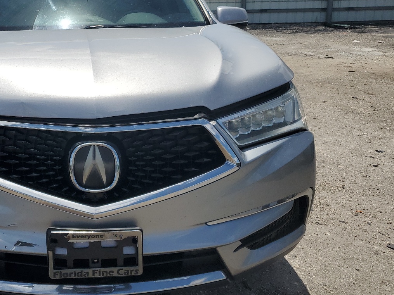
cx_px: 93
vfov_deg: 35.0
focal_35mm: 41
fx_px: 467
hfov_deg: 44.1
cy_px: 117
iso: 50
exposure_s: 1/10000
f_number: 1.5
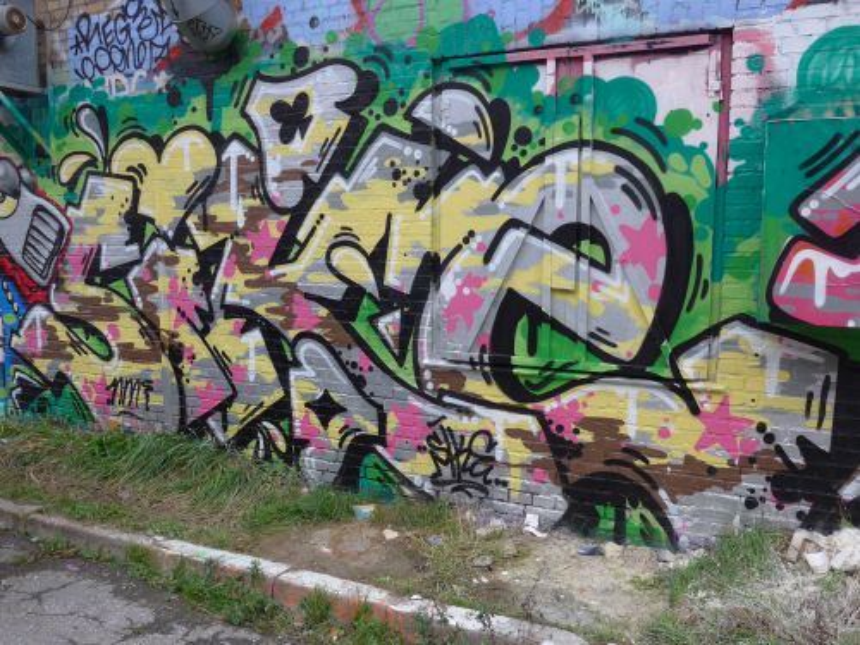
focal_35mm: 29
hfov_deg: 61.7
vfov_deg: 48.2
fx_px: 720
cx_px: 430
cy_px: 322
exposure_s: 1/200
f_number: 2.8
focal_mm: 6
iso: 80
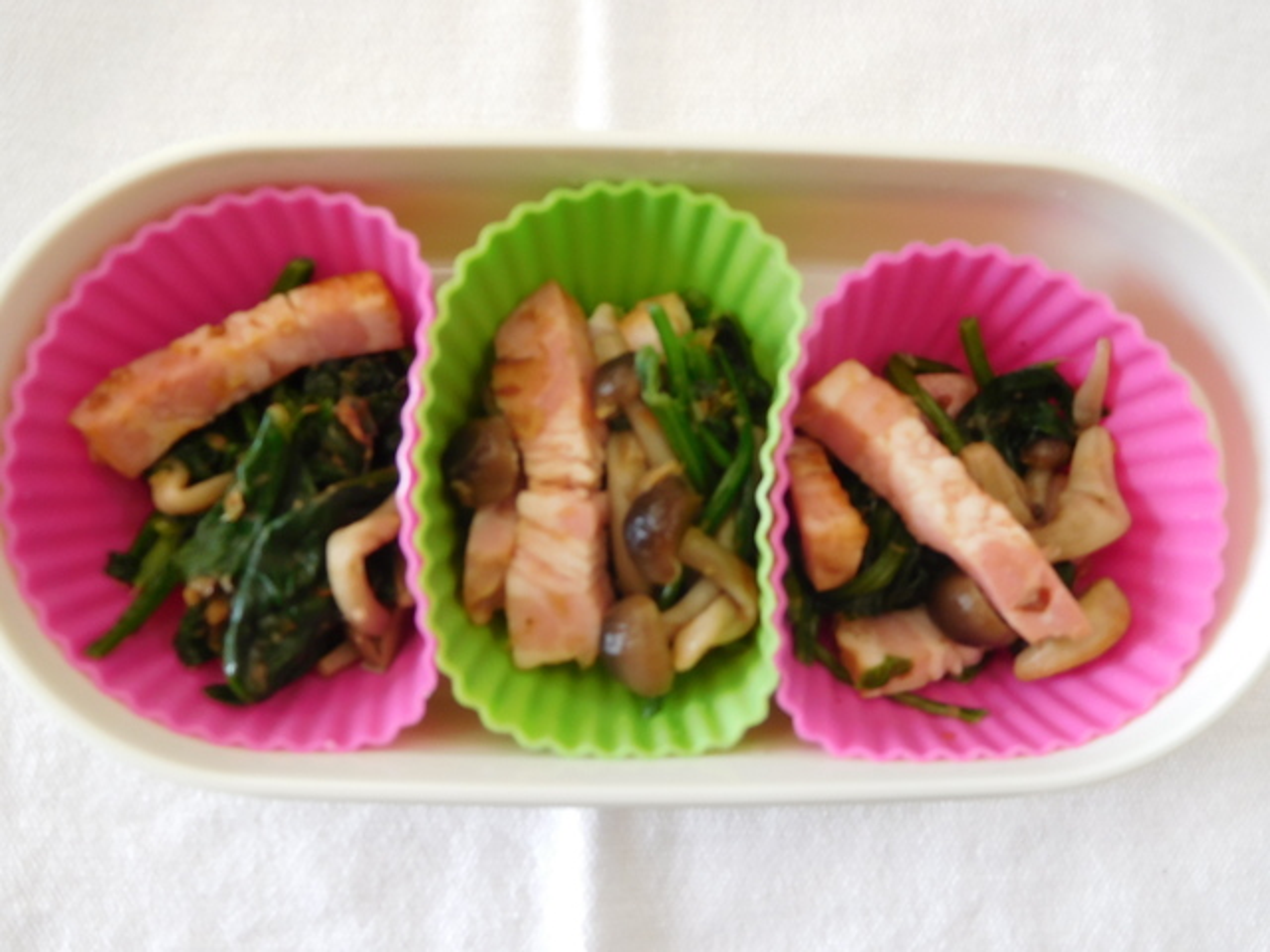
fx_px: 917
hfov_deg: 69.4
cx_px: 635
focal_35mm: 25
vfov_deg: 54.9
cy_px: 476
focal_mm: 4.5
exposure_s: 1/40
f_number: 3.4
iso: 125
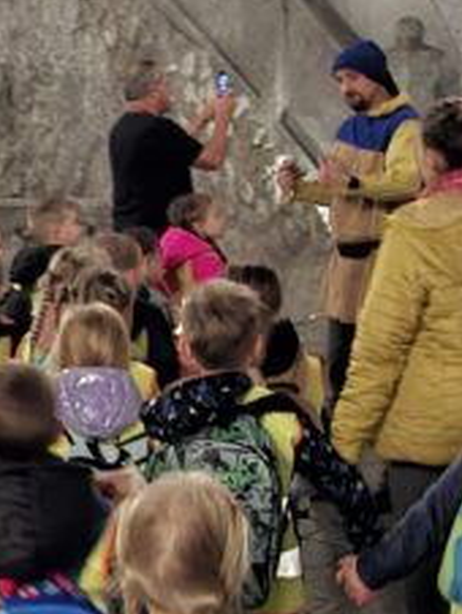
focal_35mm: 104
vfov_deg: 18.9
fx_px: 1847
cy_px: 334
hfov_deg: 14.1
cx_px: 35
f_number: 1.8
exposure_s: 1/25
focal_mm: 5.54
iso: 640
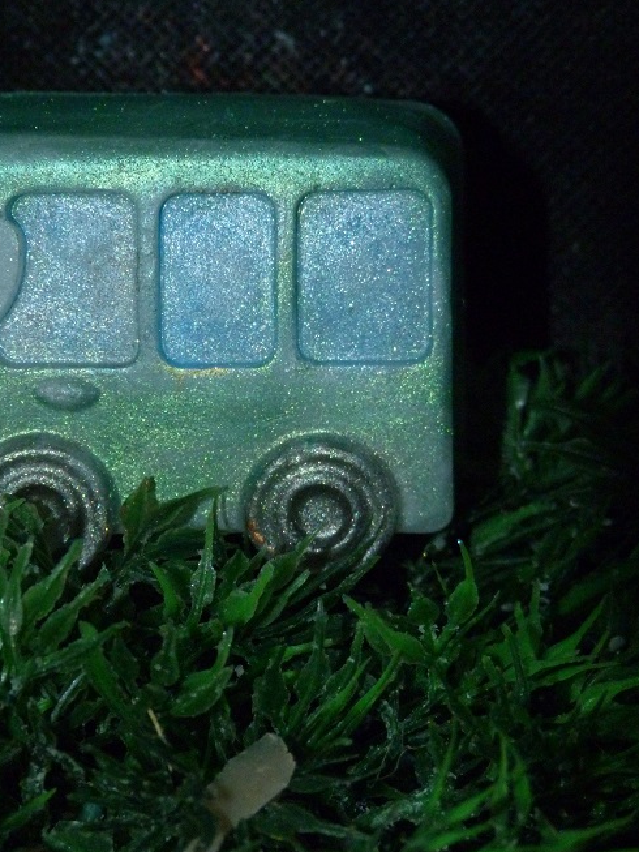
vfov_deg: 15.0
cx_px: 246
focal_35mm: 131
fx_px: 3223
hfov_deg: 11.3
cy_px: 318
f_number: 3.5
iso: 400
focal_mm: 17.9
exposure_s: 1/250
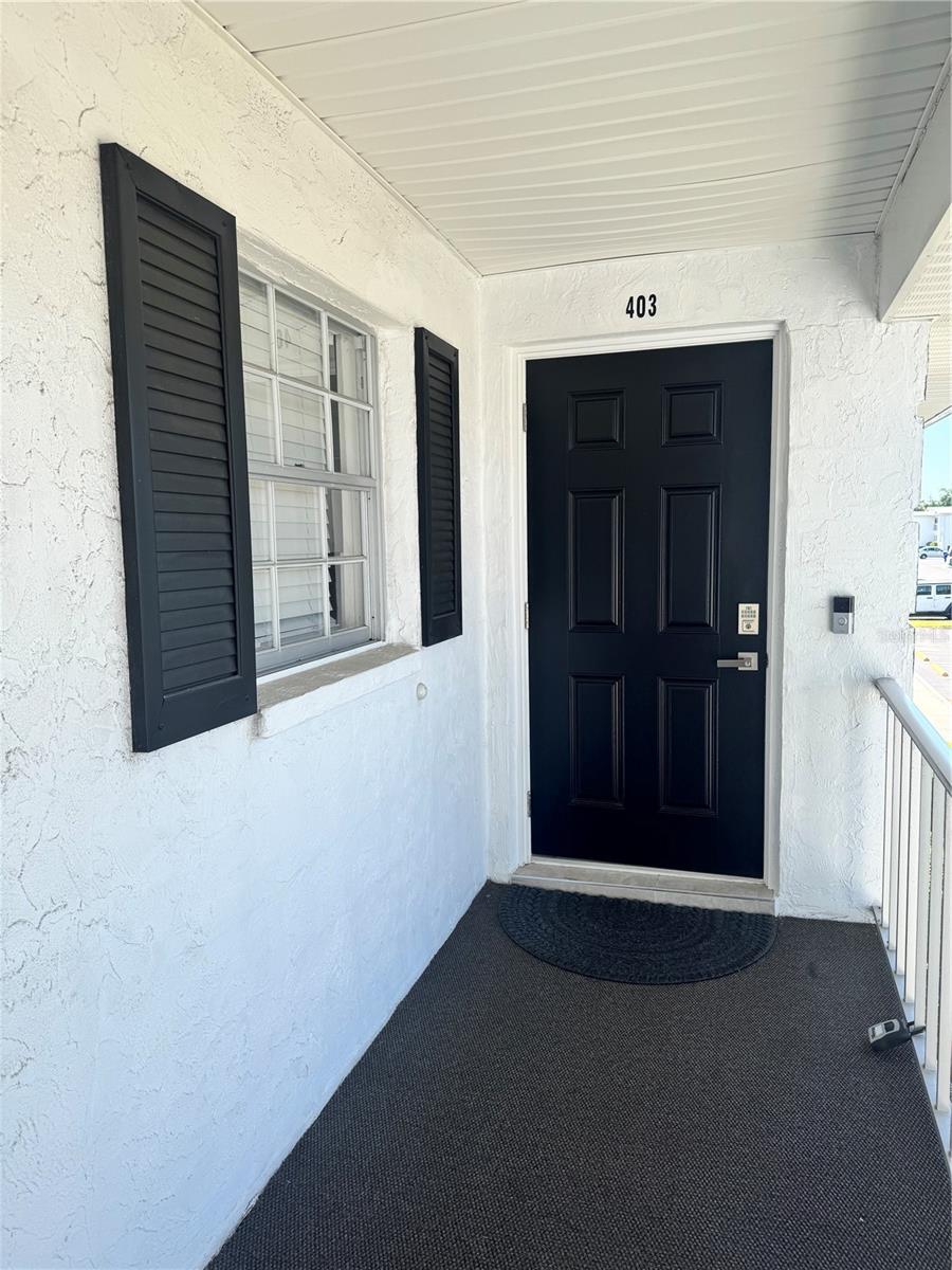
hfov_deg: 56.8
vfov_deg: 71.6
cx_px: 476
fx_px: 880
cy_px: 635
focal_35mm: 24
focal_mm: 6.76
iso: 80
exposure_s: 1/1172
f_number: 1.78
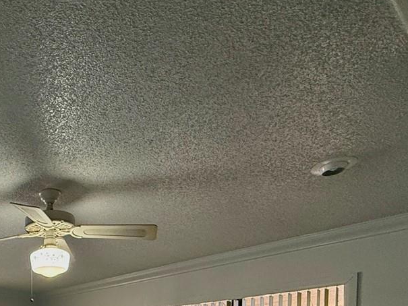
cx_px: 29
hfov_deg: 44.8
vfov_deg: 30.9
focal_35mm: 37
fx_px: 436
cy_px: 391
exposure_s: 1/60
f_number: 2.2
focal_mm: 2.22
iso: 500
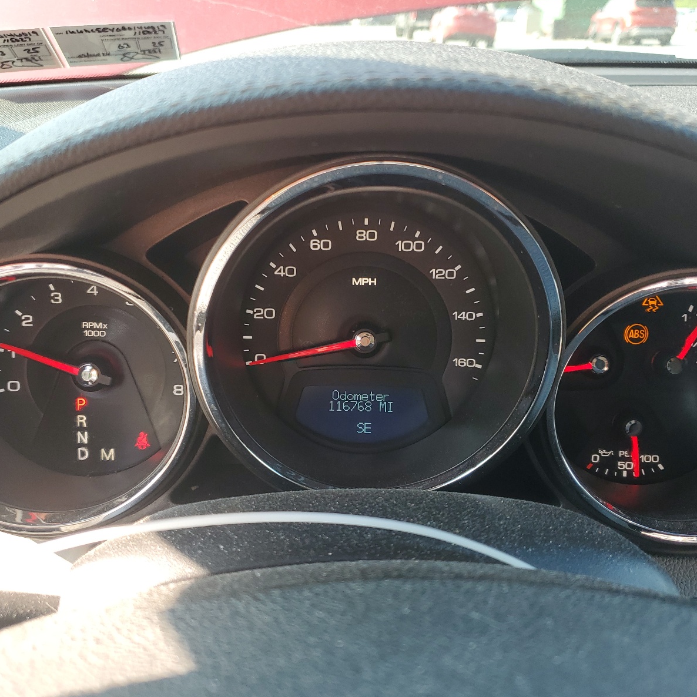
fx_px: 706
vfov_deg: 52.5
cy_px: 350
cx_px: 347
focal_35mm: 31
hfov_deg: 52.5
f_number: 1.5
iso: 50
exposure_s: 1/161
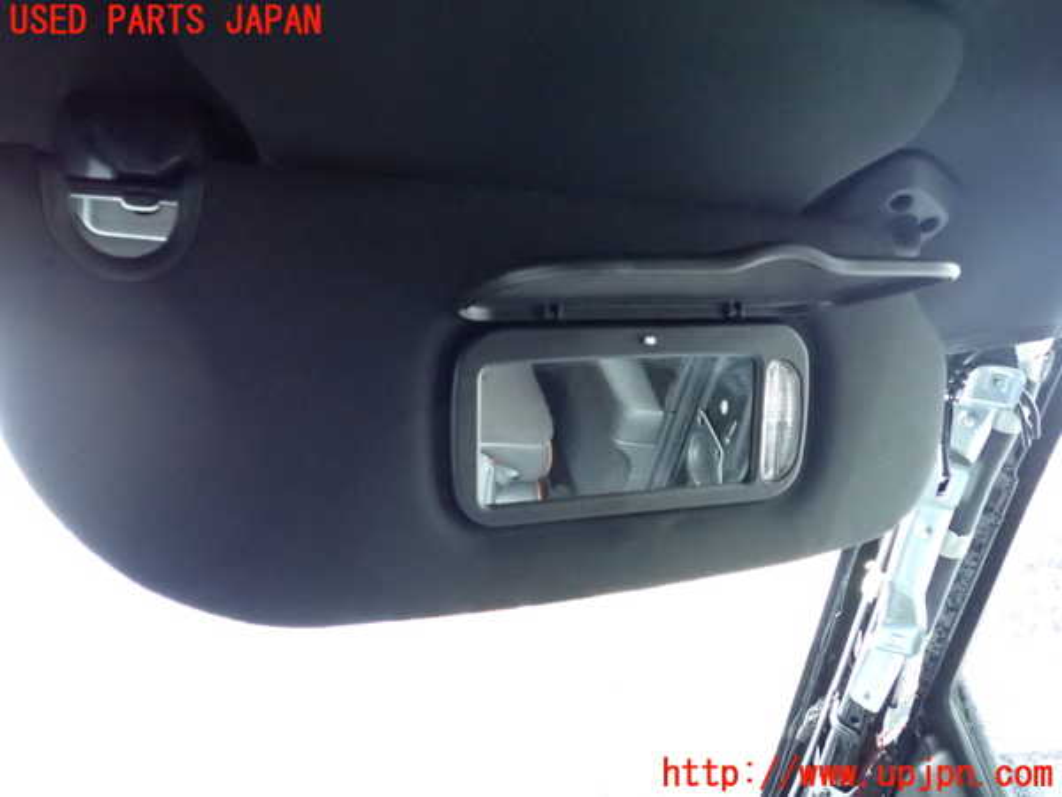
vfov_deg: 46.8
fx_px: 920
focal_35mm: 30
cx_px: 531
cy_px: 398
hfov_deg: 60.0
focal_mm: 5.4
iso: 2000
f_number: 2.3
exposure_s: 1/80
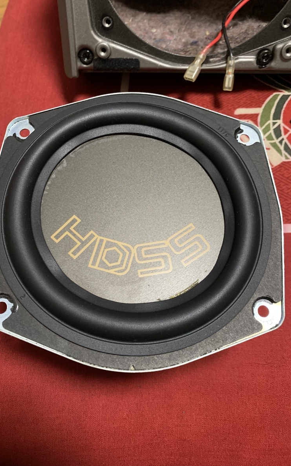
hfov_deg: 44.5
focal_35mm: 28
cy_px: 231
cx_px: 139
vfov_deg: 66.5
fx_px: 355
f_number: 1.8
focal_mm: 4.25
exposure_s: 1/33
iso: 320
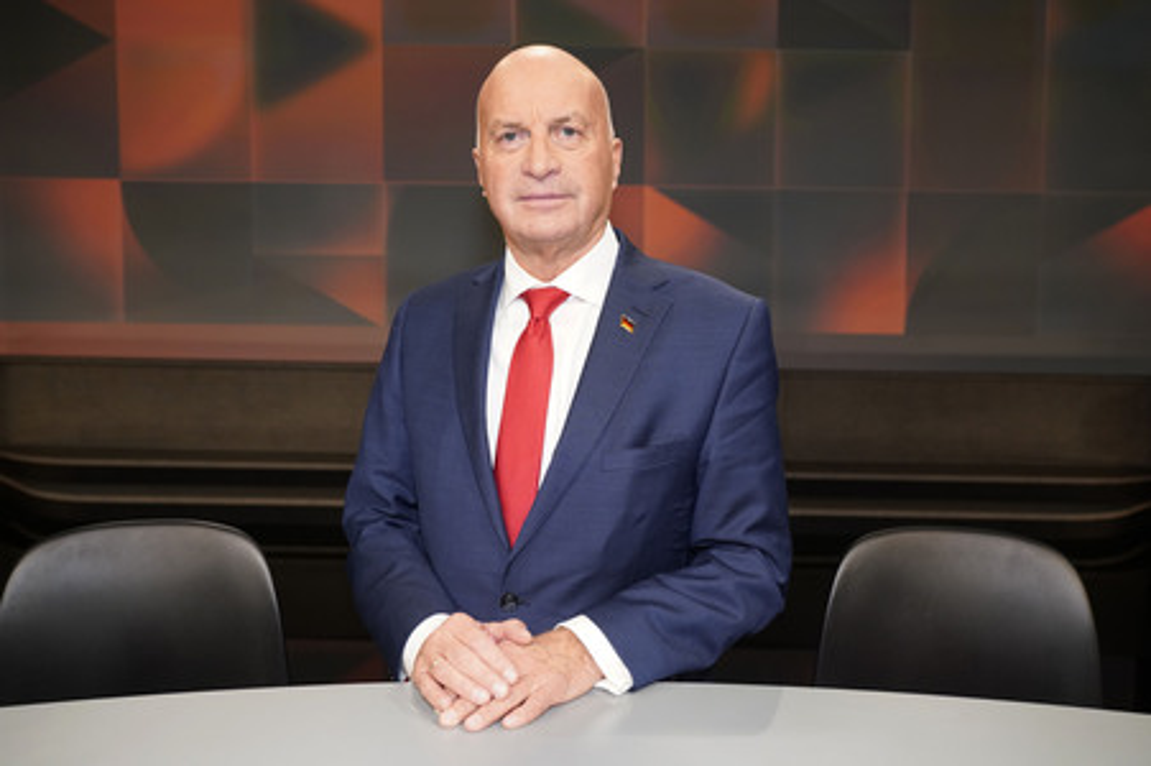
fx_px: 1054
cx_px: 576
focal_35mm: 33
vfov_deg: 39.9
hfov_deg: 57.3
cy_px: 383
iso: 2000
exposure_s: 1/125
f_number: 5.6
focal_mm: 33
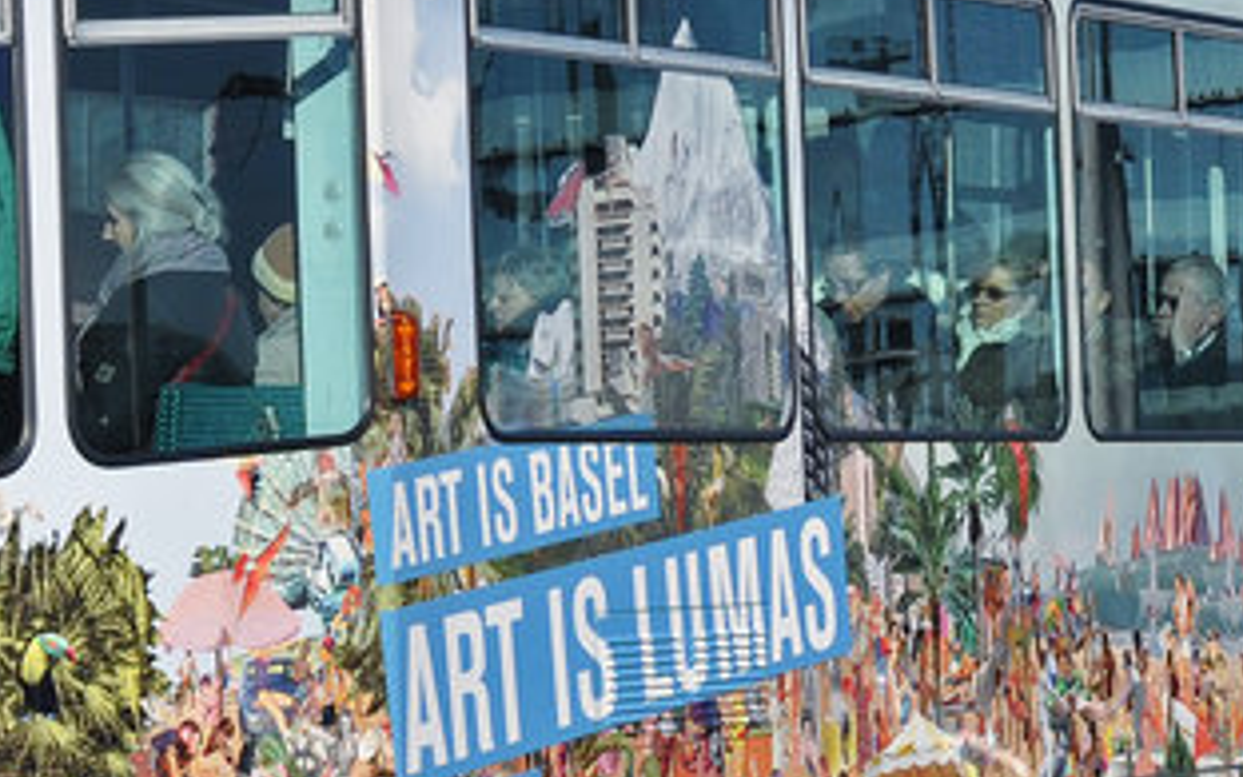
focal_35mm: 176
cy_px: -6
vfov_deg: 7.4
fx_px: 5962
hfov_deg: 11.9
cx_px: 406
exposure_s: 1/800
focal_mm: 30
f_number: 9
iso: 250
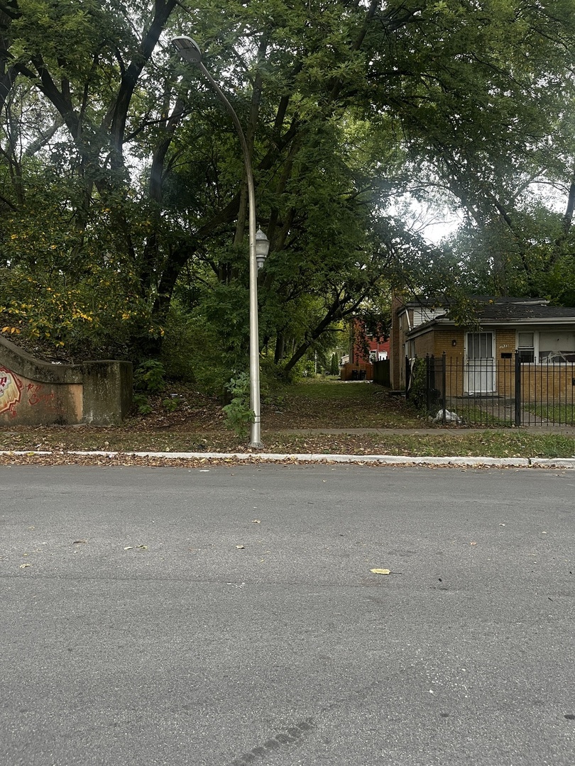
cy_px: 383
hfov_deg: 53.1
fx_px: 576
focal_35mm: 26
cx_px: 288
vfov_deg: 67.3
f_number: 1.6
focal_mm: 5.1
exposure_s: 1/65
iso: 125
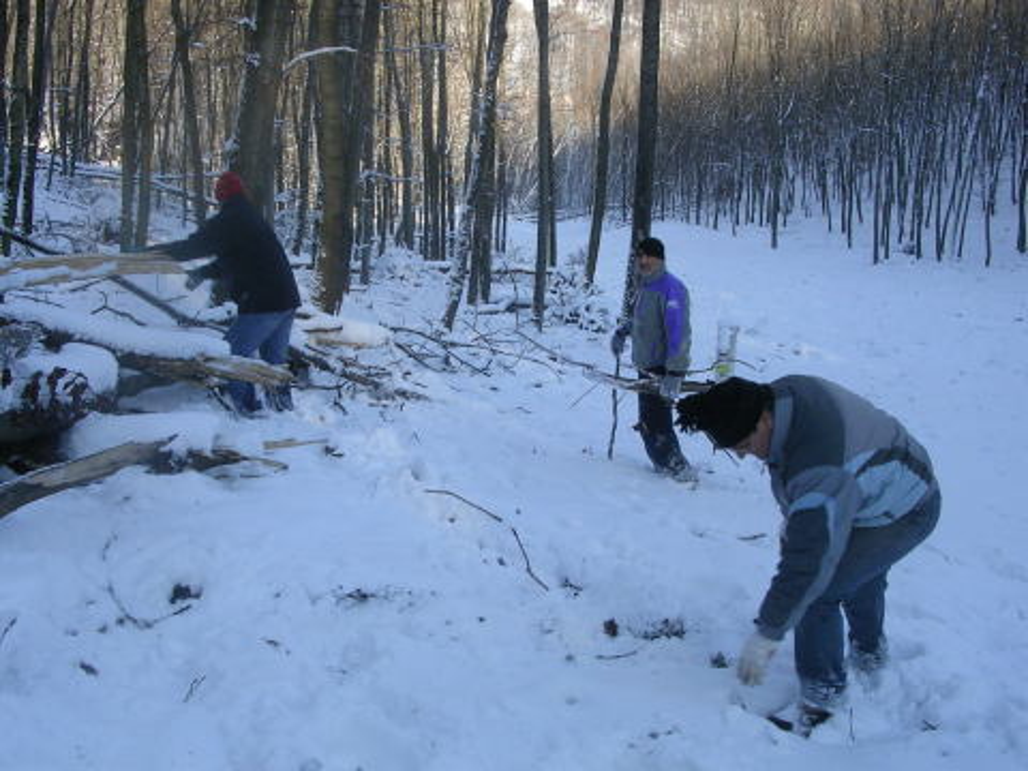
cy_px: 386
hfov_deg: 49.0
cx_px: 514
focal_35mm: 38
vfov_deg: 37.7
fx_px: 1128
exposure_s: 1/137
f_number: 5.6
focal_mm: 5.8
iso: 50
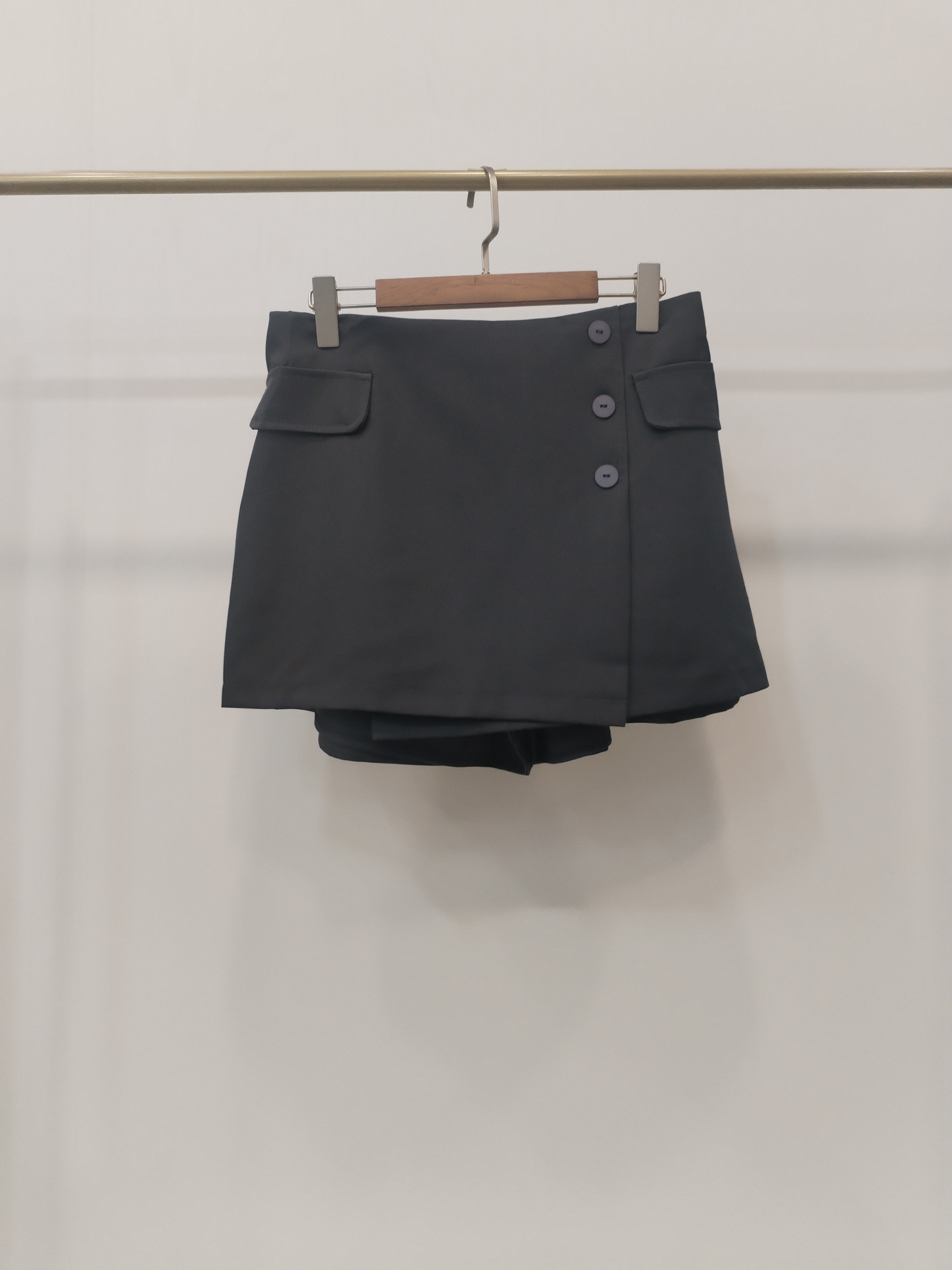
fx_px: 1063
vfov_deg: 61.7
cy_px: 635
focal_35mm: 29
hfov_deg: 48.2
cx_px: 476
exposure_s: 1/60
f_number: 1.8
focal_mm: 4.75
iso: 372
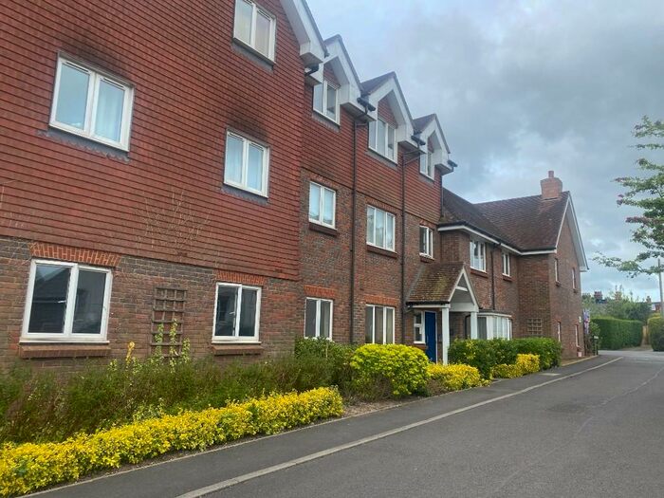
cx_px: 332
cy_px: 249
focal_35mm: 26
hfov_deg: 67.3
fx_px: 499
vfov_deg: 53.1
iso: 32
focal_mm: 4.25
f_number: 1.8
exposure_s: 1/1193
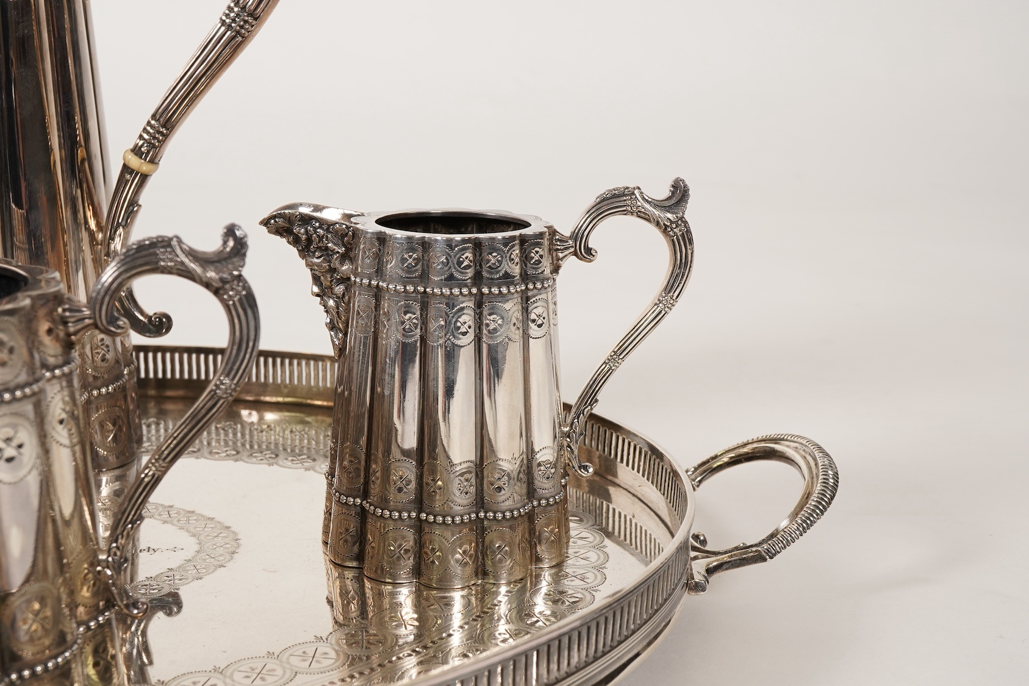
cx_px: 514
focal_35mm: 45
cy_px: 343
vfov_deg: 29.9
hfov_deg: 43.6
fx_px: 1286
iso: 400
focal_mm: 30
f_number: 16
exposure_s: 1/125
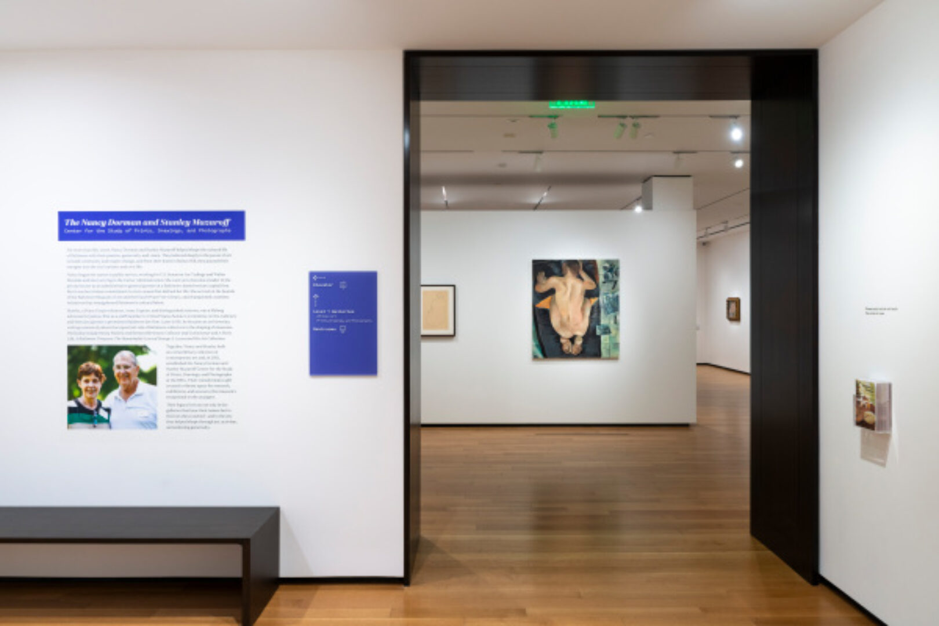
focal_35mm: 24
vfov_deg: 53.1
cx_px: 470
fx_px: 626
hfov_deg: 73.7
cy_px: 313
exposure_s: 1/6
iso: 400
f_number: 8
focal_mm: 24
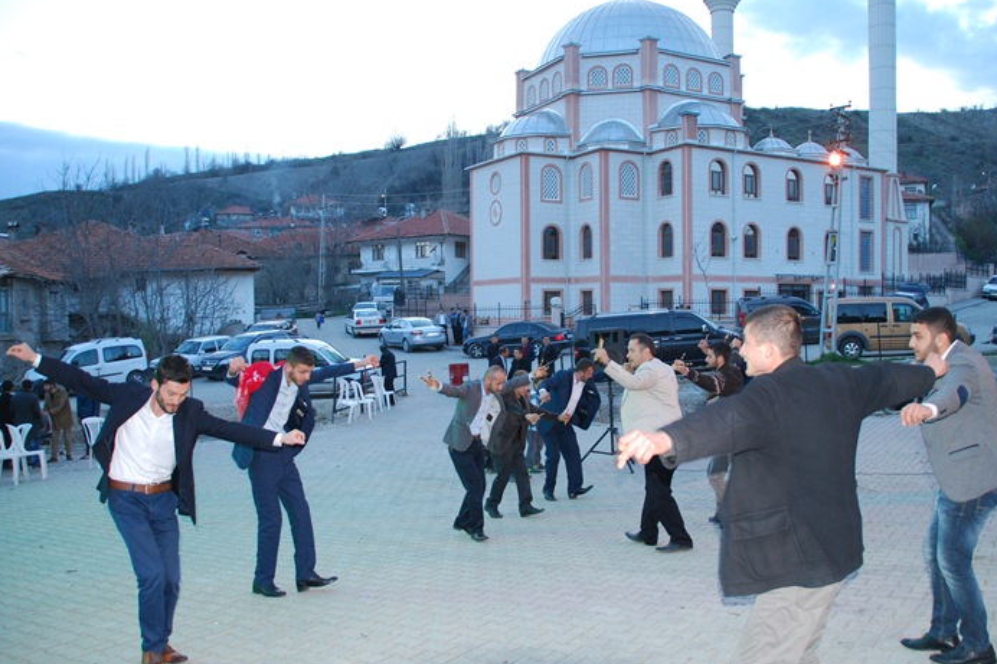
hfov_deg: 61.8
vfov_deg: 43.6
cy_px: 350
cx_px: 540
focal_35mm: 30
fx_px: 831
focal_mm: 18
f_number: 3.5
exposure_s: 1/60
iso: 400
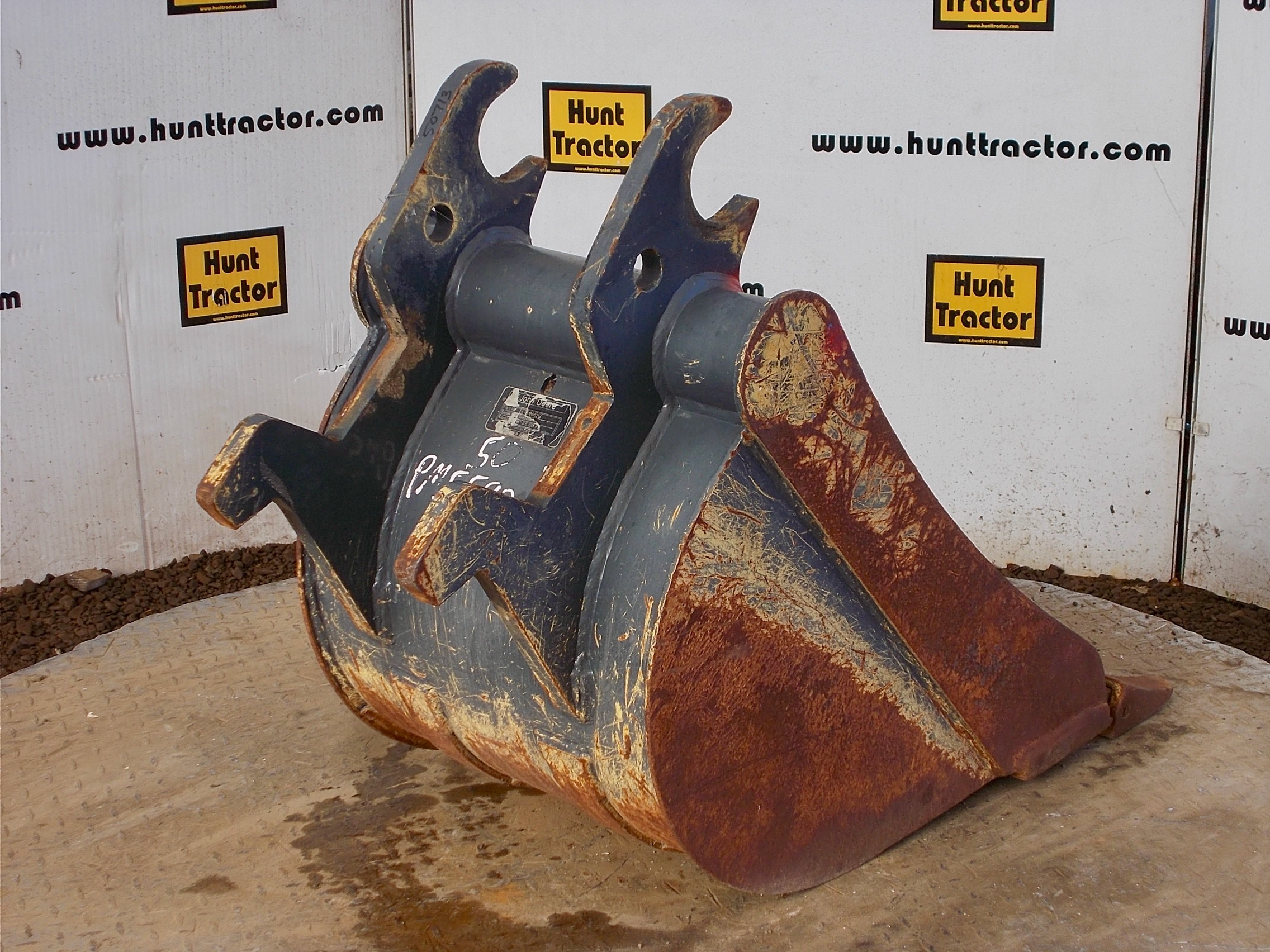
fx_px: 2421
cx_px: 635
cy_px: 476
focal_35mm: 66
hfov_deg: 29.4
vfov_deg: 22.3
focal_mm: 11.8
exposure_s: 1/80
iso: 80
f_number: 5.3
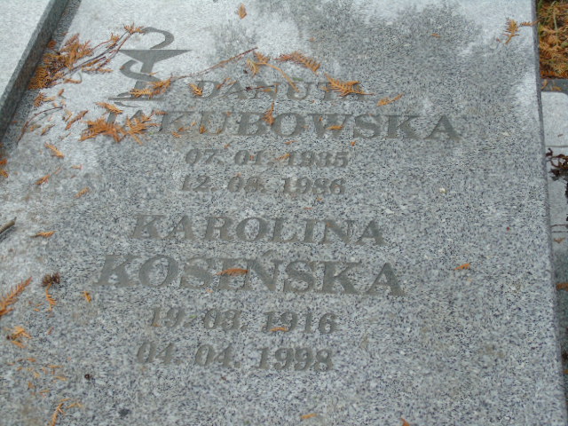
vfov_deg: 20.7
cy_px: 213
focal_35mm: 71
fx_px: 1165
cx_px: 284
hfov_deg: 27.4
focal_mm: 13
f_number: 4.7
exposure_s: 1/60
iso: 80
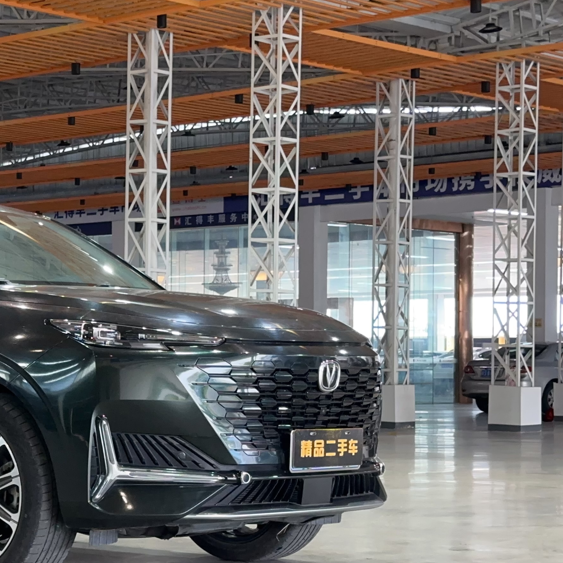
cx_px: -29
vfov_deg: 17.9
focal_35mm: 97
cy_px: 364
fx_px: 1785
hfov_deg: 17.4
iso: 125
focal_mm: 6.86
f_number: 1.78
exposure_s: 1/50
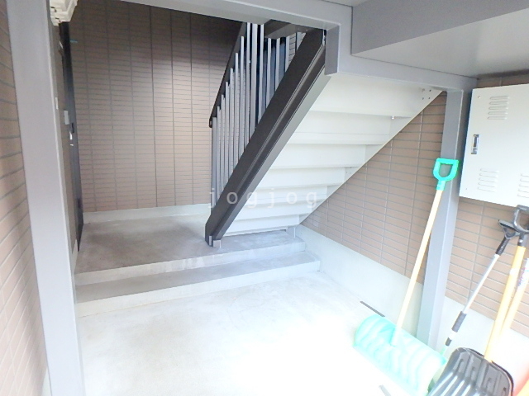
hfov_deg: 79.0
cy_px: 198
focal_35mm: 21
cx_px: 264
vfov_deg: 63.4
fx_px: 321
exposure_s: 1/30
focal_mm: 3.7
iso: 640
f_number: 3.5
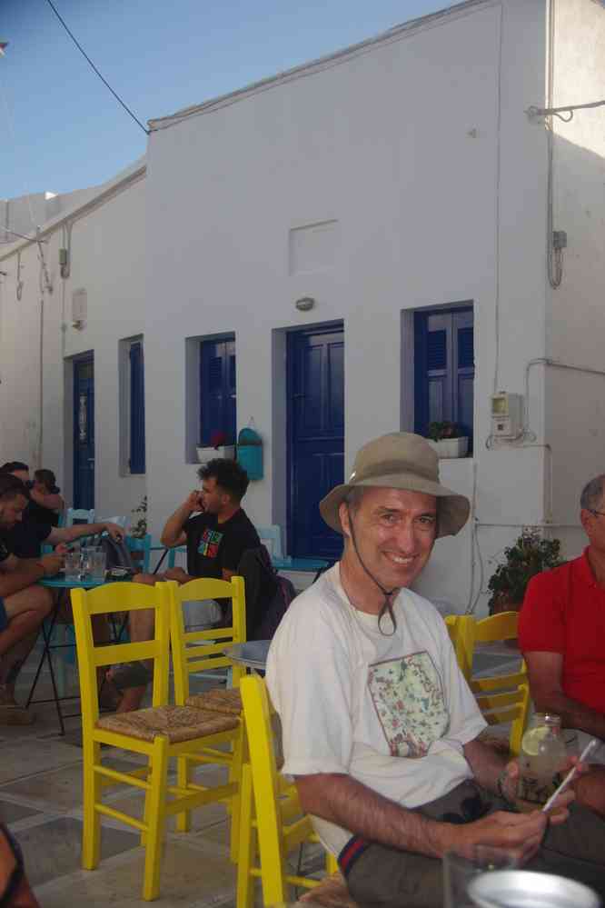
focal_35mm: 43
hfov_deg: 31.2
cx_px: 302
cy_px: 454
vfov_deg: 45.4
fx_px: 1084
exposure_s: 1/180
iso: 100
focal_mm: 29.4
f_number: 4
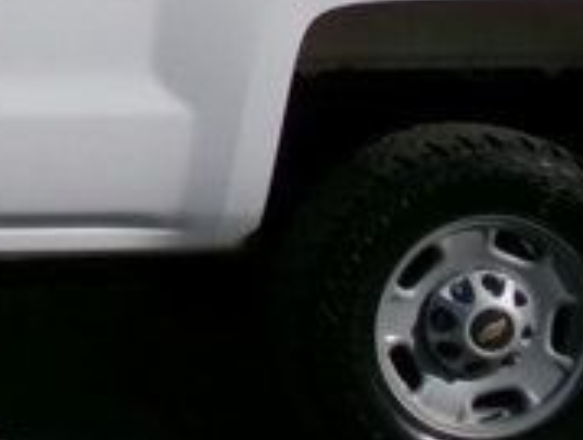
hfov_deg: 13.2
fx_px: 2312
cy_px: -23
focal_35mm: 137
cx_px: -414
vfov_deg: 10.7
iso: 100
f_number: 3.7
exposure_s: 1/1500
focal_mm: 4.3
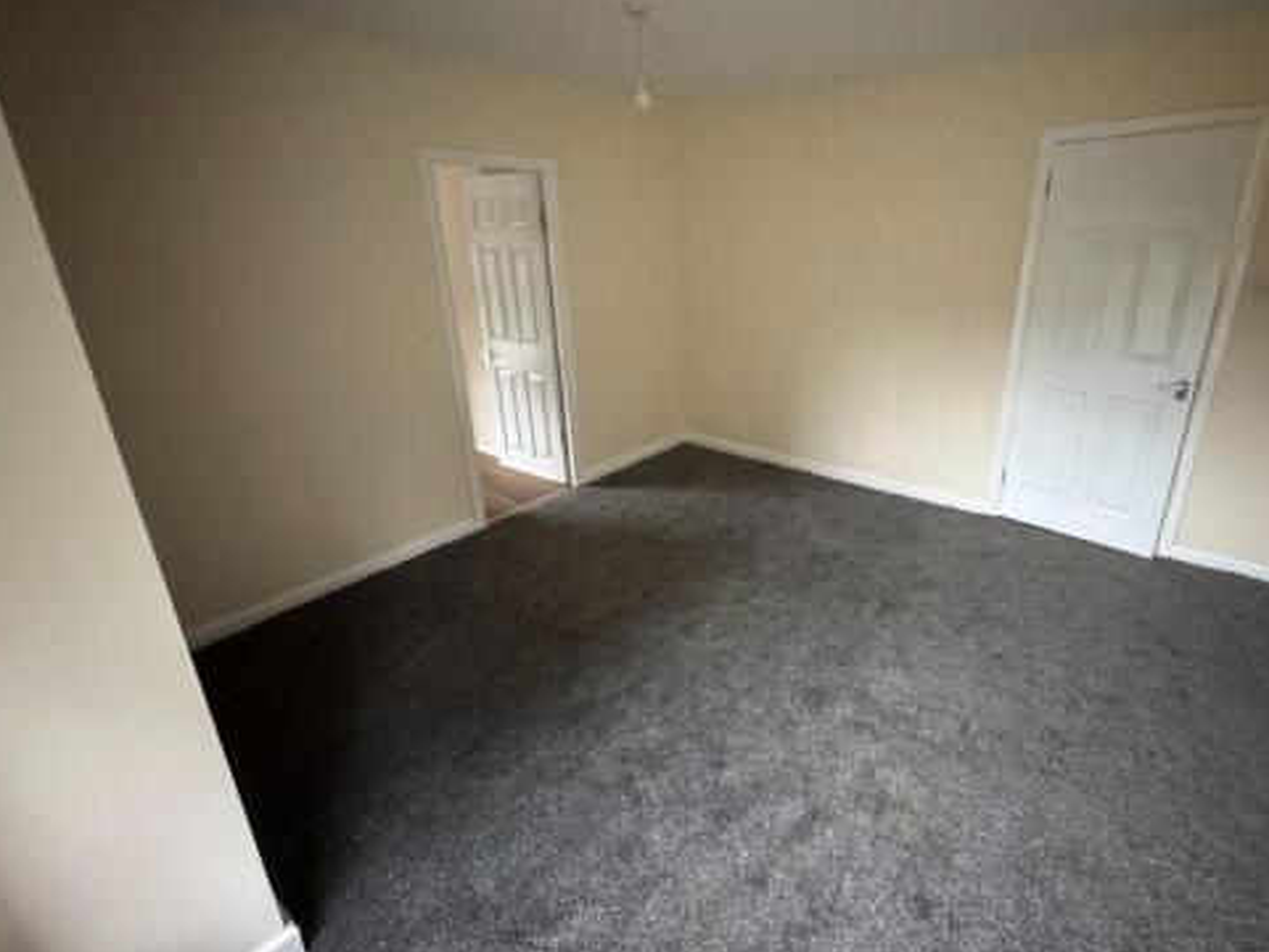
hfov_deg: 90.3
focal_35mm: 17
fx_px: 623
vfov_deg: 74.6
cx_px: 736
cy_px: 440
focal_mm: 2.22
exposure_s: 1/46
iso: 1250
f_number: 2.2
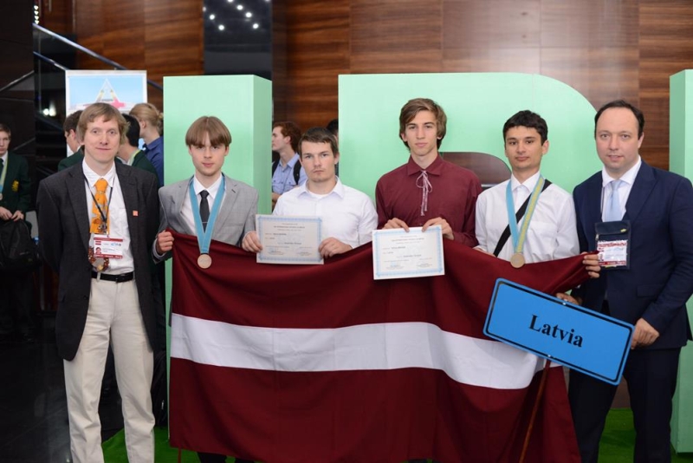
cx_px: 346
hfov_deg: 39.6
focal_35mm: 50
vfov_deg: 27.0
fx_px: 963
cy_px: 232
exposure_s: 1/160
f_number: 2.8
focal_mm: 50
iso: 2000
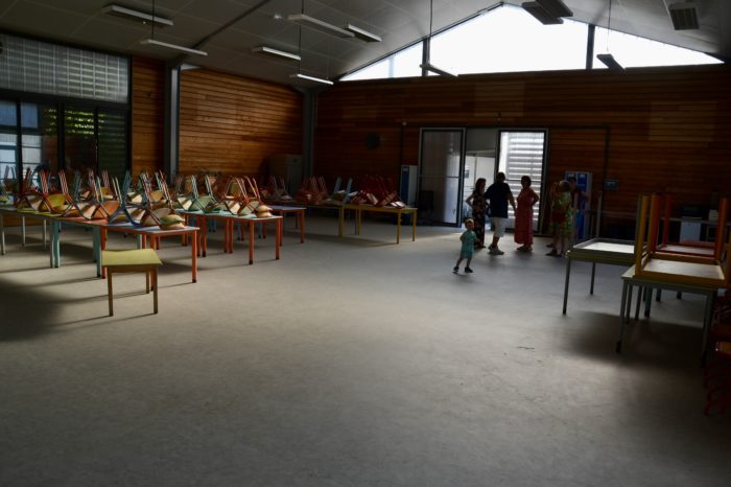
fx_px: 548
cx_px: 366
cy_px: 244
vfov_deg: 47.9
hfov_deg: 67.4
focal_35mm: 27
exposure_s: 1/125
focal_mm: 18
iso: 140
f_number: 5.6
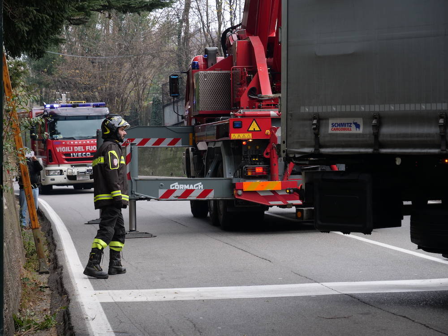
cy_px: 168
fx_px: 1553
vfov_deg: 12.3
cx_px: 224
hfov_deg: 16.4
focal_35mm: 120
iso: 200
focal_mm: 60
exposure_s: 1/160
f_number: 4.5
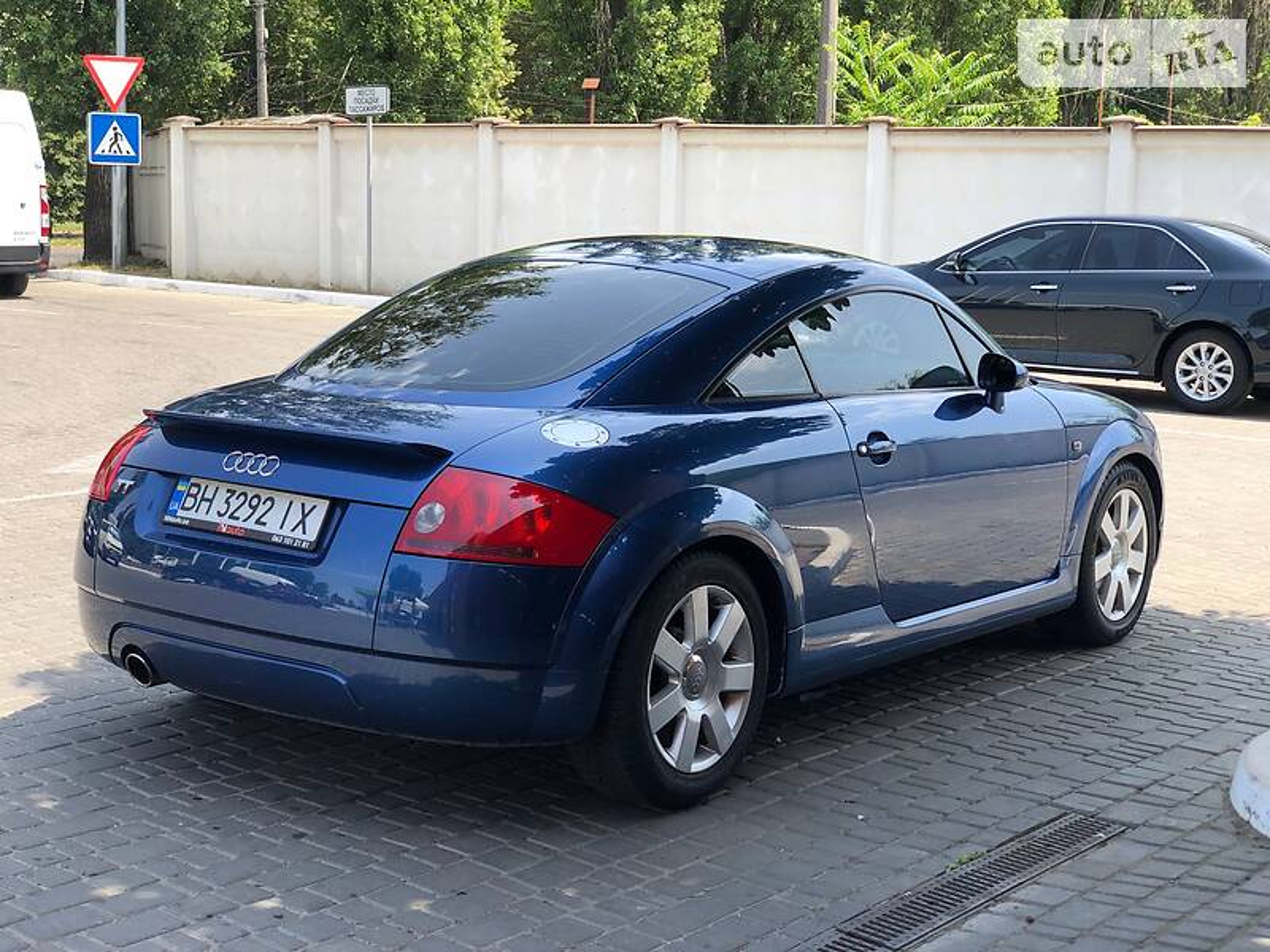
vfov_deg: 28.0
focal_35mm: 52
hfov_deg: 36.8
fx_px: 1908
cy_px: 476
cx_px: 635
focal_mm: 6
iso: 16
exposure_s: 1/322
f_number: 2.4
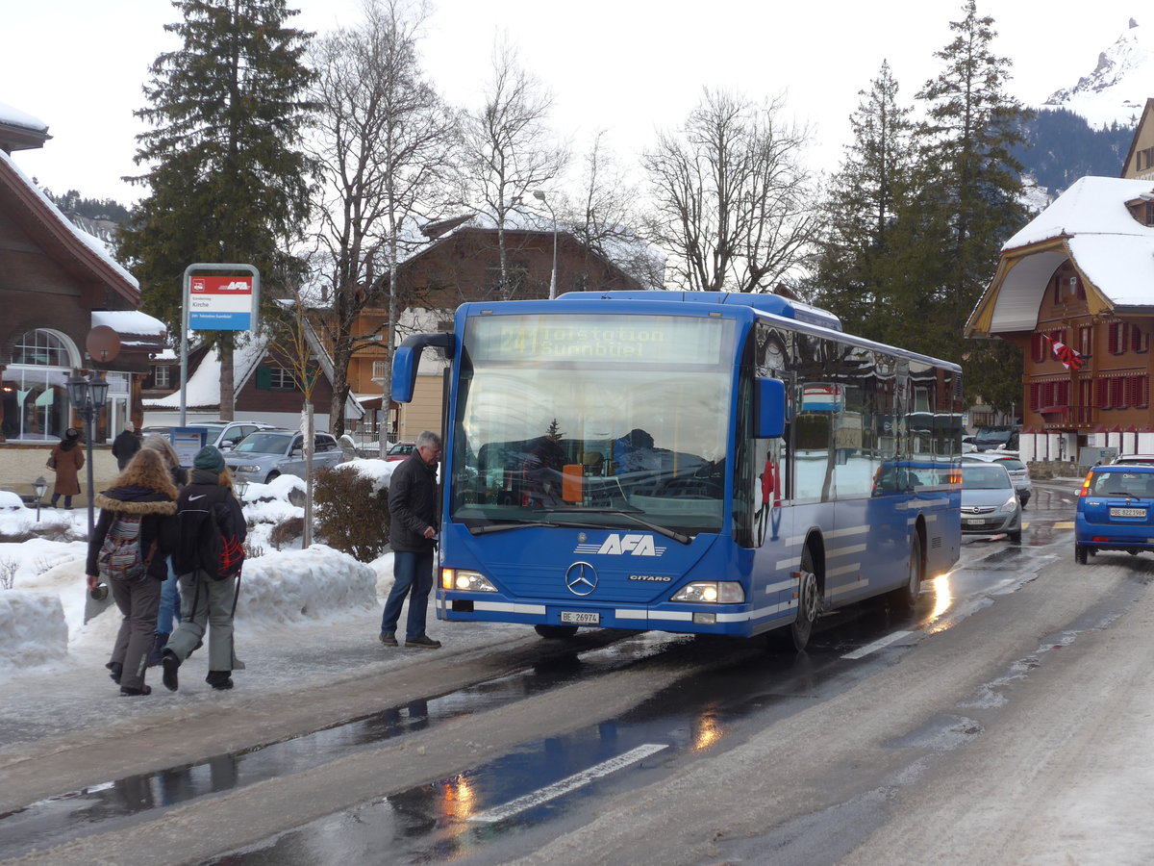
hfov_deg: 27.8
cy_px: 433
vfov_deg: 21.0
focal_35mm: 70
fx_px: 2334
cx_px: 577
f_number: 4.1
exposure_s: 1/125
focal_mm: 14.2
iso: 80
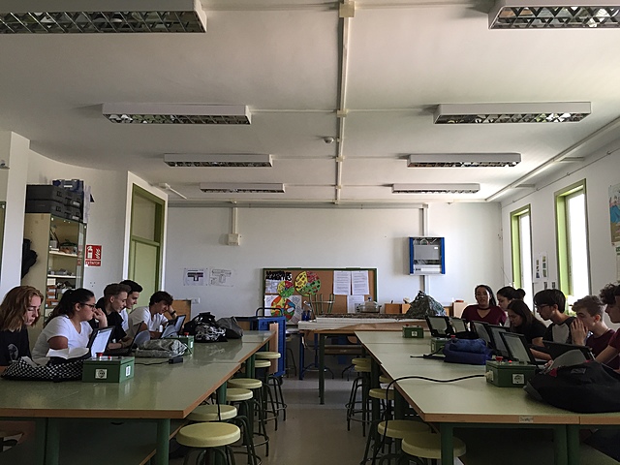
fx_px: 519
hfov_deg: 61.7
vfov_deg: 48.2
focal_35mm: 29
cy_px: 232
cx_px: 310
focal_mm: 4.15
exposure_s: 1/33
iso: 50
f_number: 2.2
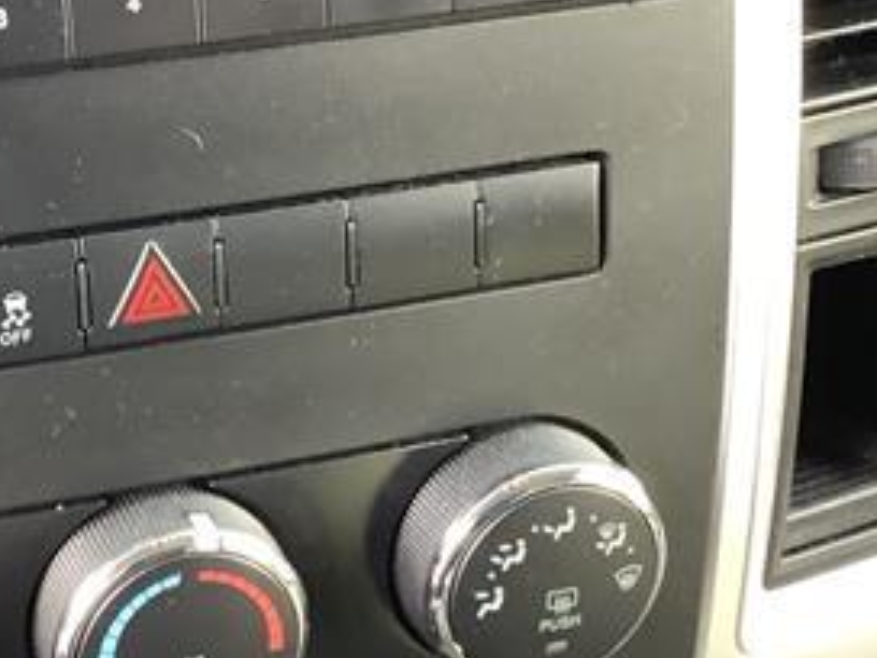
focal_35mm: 73
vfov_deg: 20.1
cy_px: 200
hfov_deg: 25.4
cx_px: 13
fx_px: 1849
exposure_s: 1/50
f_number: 2.4
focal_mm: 3.3
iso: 160
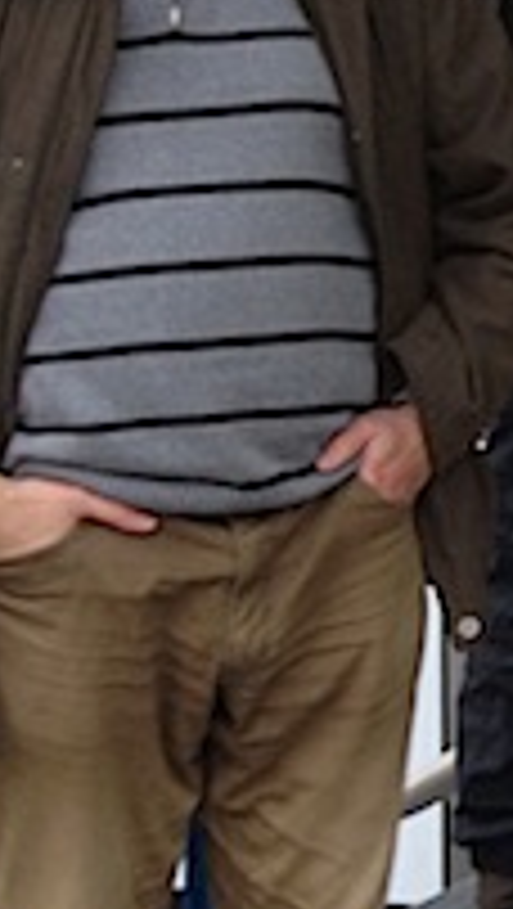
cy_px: -50
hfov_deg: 7.2
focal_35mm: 151
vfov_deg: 14.0
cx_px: 1539
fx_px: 3642
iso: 64
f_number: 2.4
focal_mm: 4.28
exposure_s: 1/20
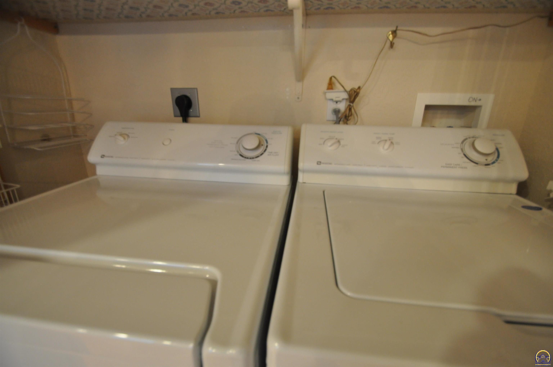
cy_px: 184
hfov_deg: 100.5
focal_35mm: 15
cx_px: 276
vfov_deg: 77.2
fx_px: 230
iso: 1000
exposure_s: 1/30
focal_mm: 10
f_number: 3.5
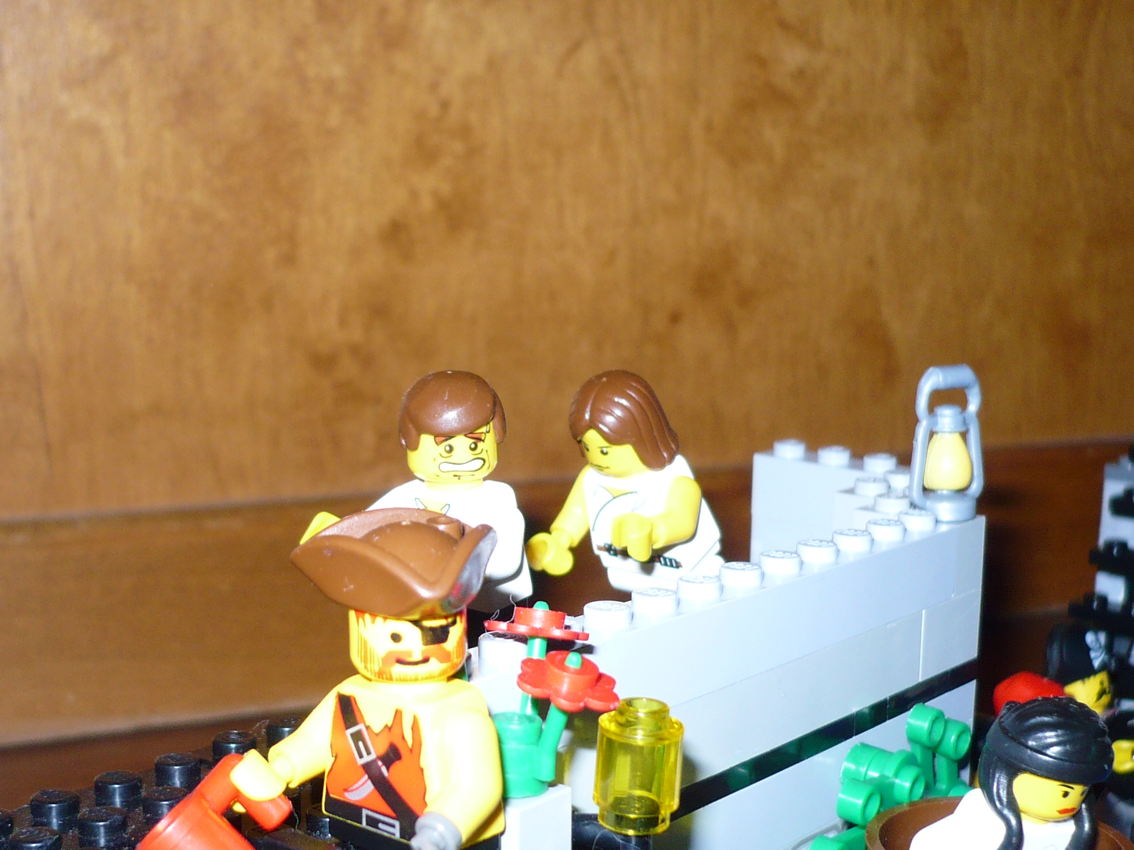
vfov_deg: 26.5
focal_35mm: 55
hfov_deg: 34.9
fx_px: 1802
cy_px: 515
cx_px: 537
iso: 100
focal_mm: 5.8
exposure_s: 1/30
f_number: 2.8
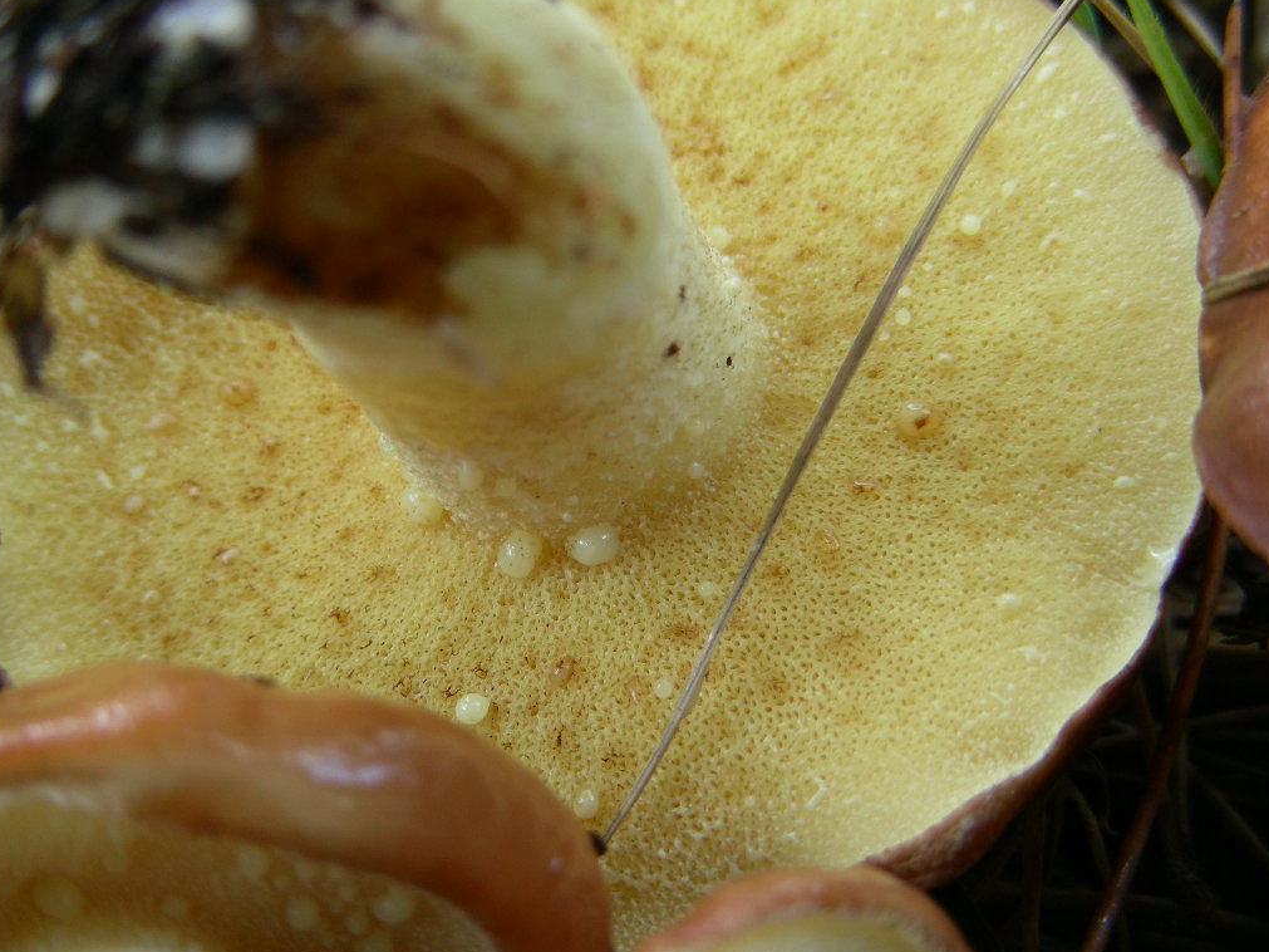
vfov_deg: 18.4
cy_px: 477
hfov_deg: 24.4
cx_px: 633
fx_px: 2932
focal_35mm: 80
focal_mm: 13.2
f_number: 3.5
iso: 50
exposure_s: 1/48.6
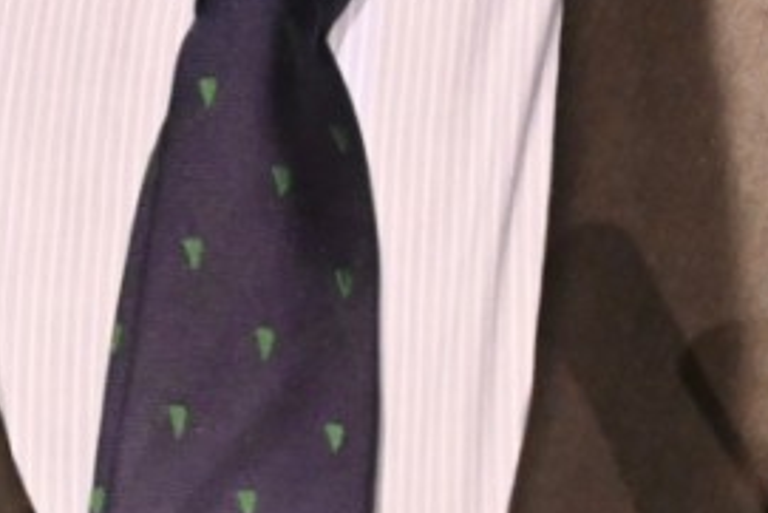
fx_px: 18911
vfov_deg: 1.6
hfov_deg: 2.3
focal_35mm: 886
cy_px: -428
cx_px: 329
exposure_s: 1/200
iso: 2000
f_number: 2.8
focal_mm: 200
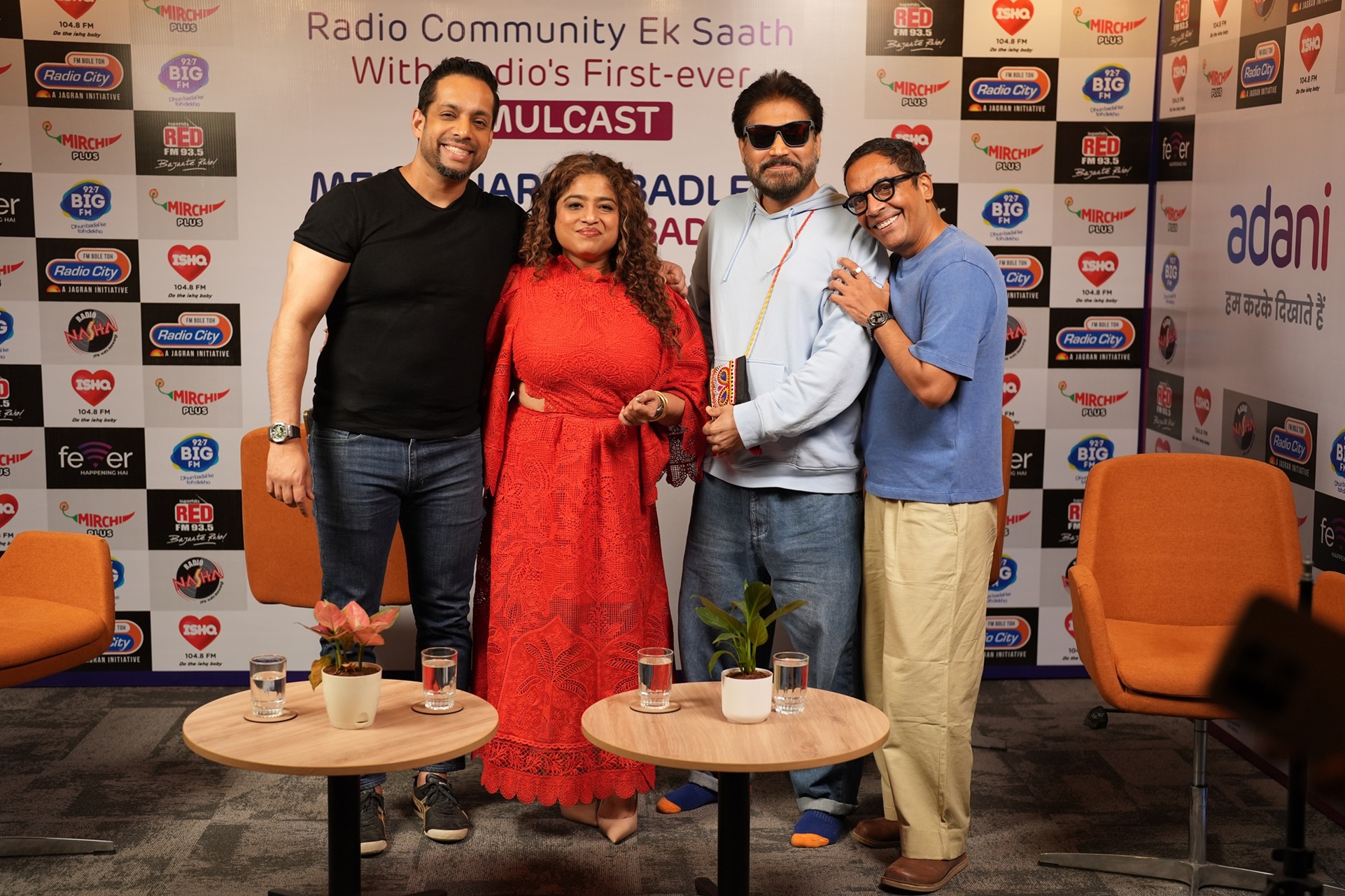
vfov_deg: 27.0
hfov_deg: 39.6
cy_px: 448
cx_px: 672
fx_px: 1868
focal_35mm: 50
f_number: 2.8
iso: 1000
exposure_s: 1/125
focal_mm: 50
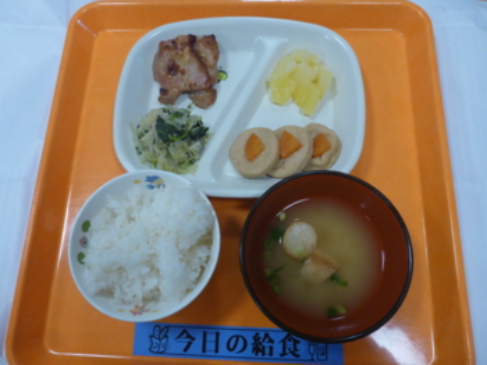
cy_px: 182
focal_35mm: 28
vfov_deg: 49.7
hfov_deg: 63.5
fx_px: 394
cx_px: 244
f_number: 3.3
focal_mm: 4.9
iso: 320
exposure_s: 1/60
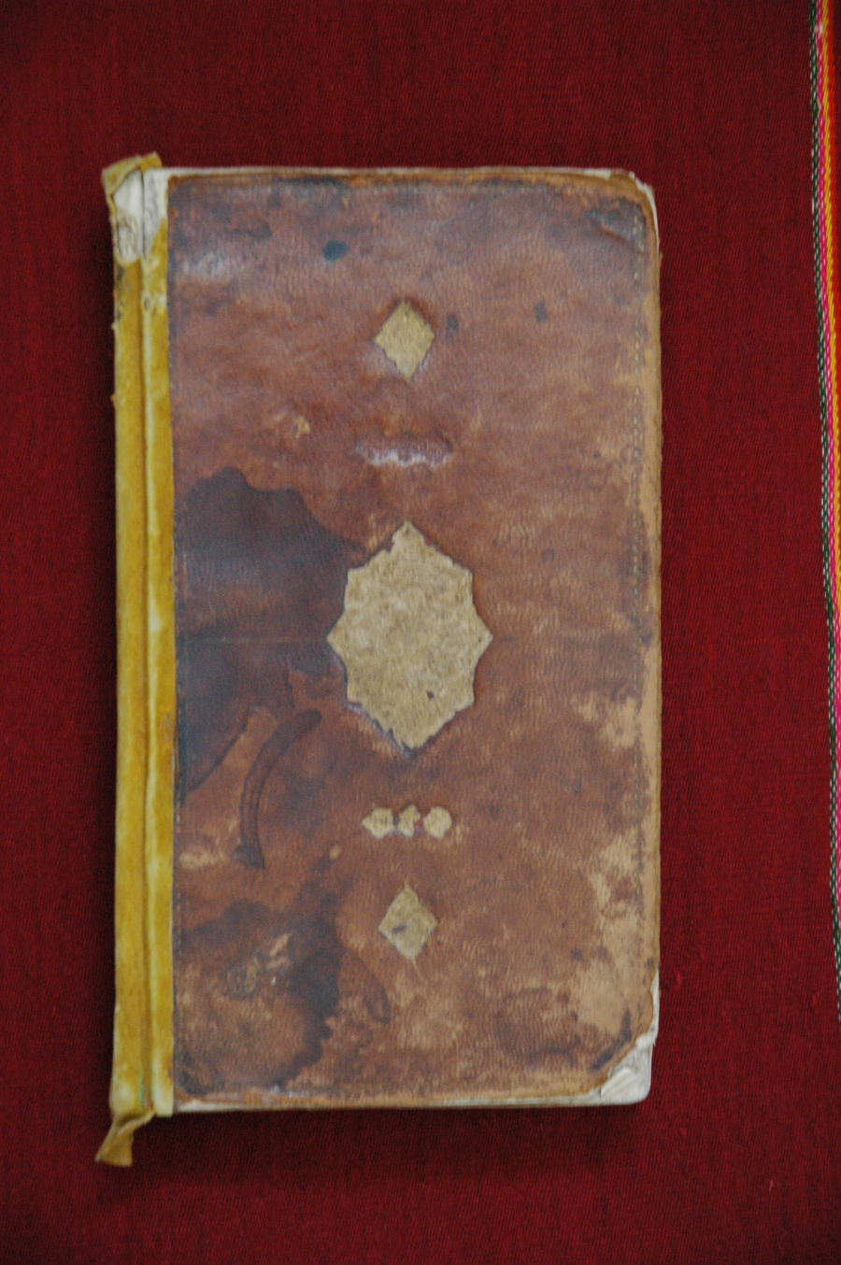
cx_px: 420
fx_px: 3687
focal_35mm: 105
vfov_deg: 19.5
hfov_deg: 13.0
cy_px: 632
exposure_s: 1/25
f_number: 4.5
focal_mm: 70
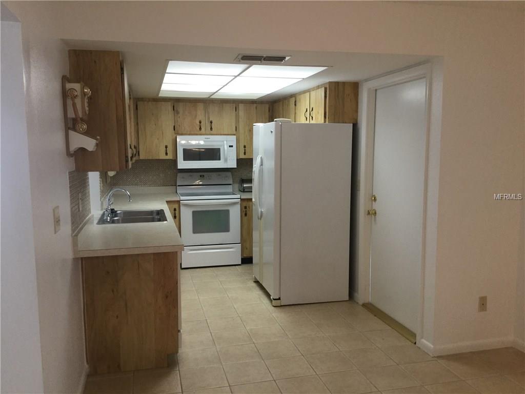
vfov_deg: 45.4
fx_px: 470
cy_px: 197
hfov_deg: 58.4
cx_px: 262
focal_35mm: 31
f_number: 2.4
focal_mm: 3.3
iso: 80
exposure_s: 1/30
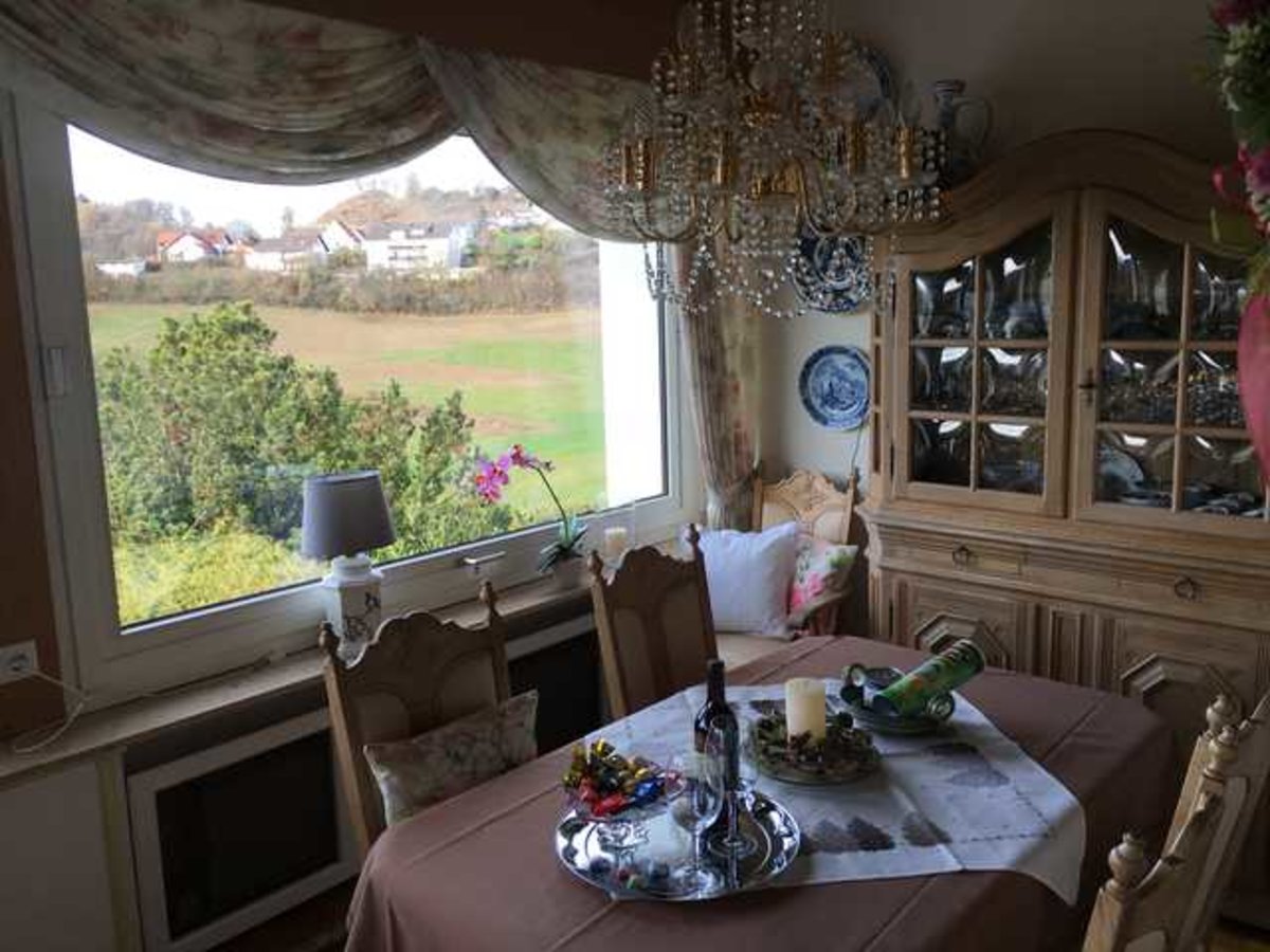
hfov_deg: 61.7
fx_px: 1064
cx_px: 635
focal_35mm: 29
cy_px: 476
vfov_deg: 48.2
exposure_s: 1/117
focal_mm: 4.15
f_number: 2.2
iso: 25
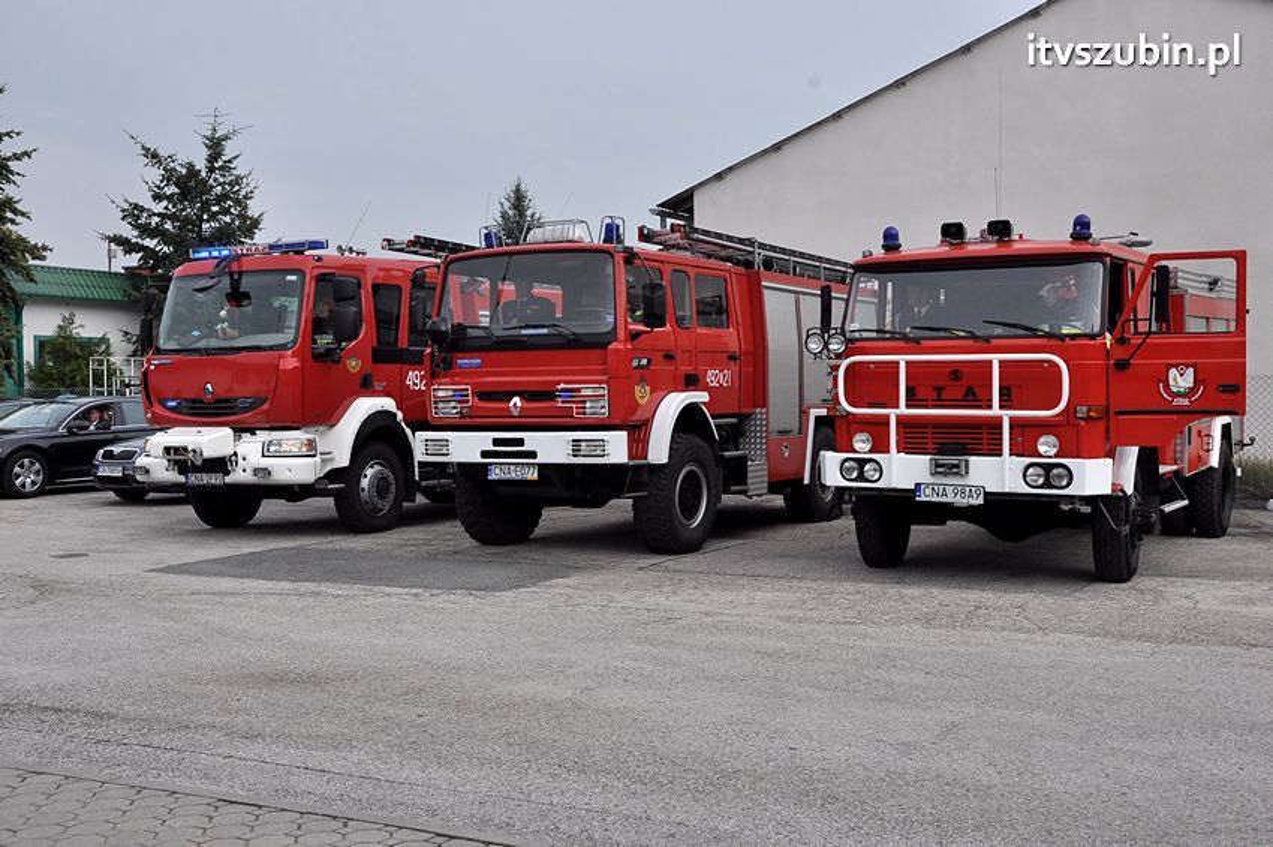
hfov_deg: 49.6
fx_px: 1378
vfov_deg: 34.1
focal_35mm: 39
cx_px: 636
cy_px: 424
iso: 500
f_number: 11
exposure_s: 1/500
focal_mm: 26
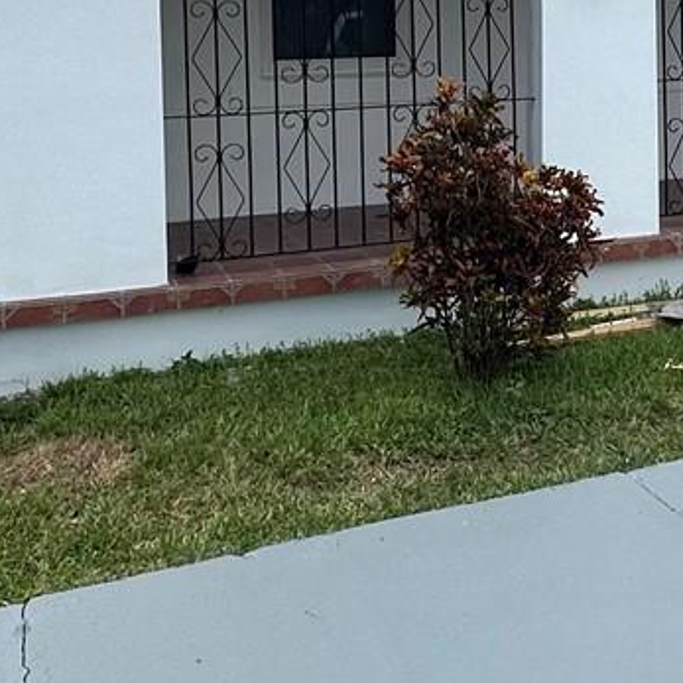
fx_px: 1272
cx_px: 699
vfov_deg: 28.6
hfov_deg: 28.1
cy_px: 41
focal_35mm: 57
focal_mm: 2.22
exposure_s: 1/2398
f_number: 2.2
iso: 50
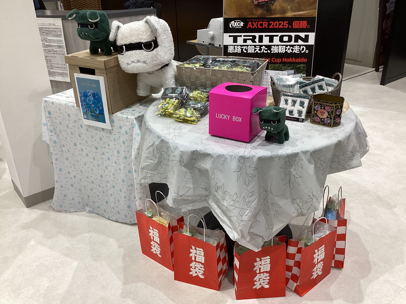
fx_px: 364
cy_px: 152
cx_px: 203
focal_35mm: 31
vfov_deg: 45.4
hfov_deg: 58.4
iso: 50
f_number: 2.4
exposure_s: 1/60
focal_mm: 3.3
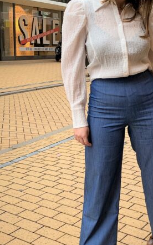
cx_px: 98
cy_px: 109
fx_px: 233
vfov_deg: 55.2
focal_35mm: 35
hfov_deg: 36.1
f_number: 1.8
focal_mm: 4.25
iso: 40
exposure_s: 1/121
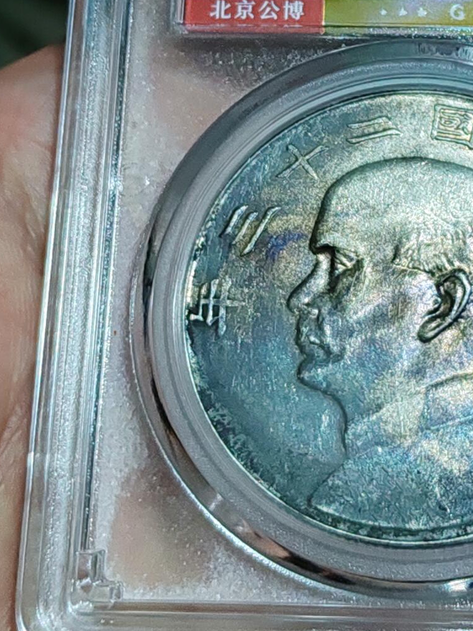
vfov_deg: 20.3
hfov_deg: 15.3
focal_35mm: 96
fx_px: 1750
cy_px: 146
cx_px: 404
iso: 800
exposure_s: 1/50
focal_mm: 6.12
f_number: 1.9
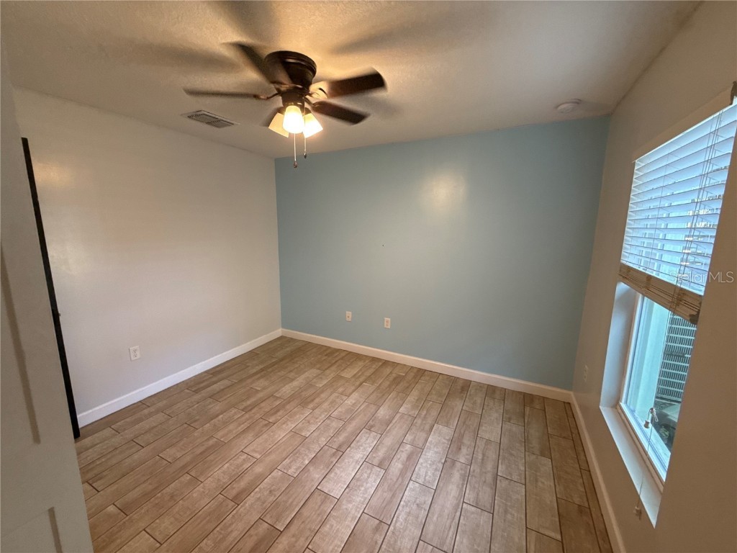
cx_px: 368
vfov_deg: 85.7
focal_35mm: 14
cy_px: 276
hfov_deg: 102.1
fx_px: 298
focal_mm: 2.22
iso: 250
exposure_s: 1/60
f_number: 2.2
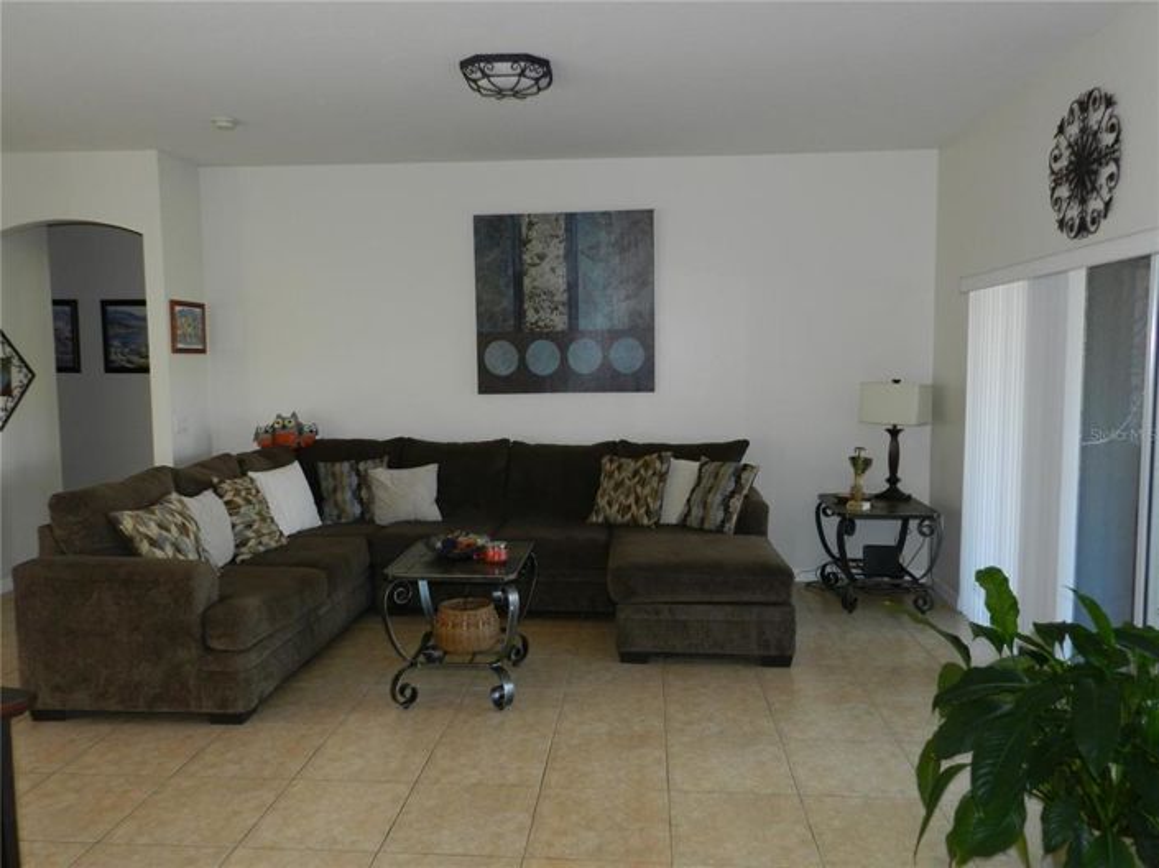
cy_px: 434
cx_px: 580
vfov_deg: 54.8
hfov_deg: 69.4
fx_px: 837
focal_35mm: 25
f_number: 3.5
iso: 200
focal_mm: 4.5
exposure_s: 1/30
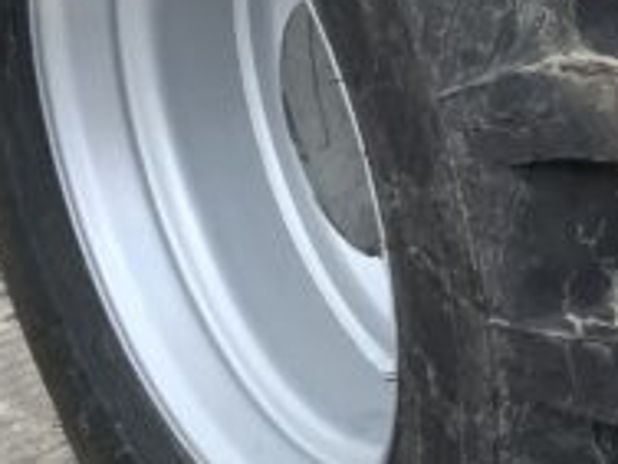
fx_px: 2821
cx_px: 720
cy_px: 217
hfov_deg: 12.2
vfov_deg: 9.4
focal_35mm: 158
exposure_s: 1/545
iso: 16
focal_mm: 3
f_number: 1.8
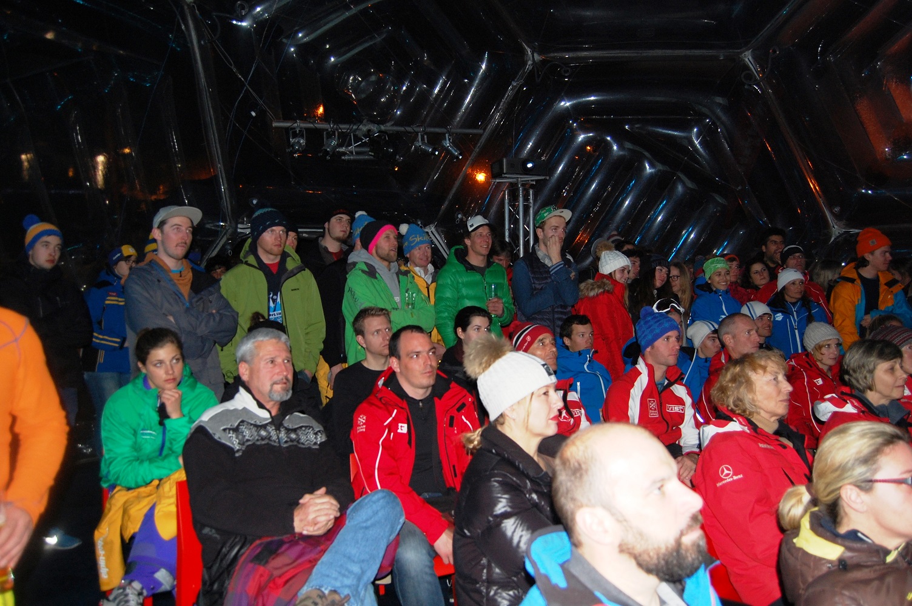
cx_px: 456
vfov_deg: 47.8
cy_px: 303
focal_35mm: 27
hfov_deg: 67.4
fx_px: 683
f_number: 3.5
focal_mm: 18
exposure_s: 1/60
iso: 400
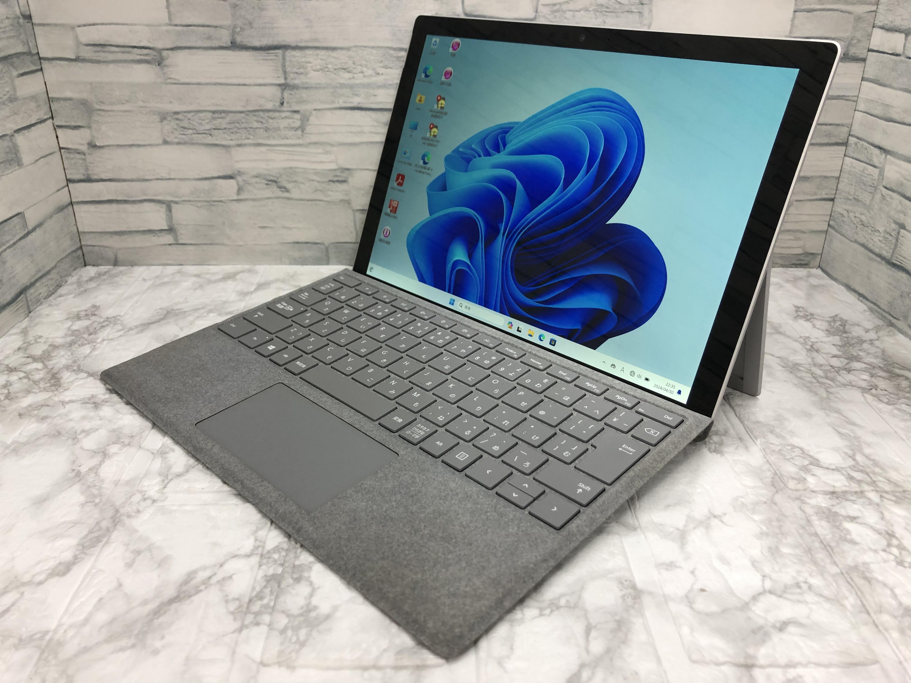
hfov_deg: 63.4
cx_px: 456
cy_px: 342
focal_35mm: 28
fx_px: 737
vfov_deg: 49.7
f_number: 1.8
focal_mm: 3.99
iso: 25
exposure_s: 1/30
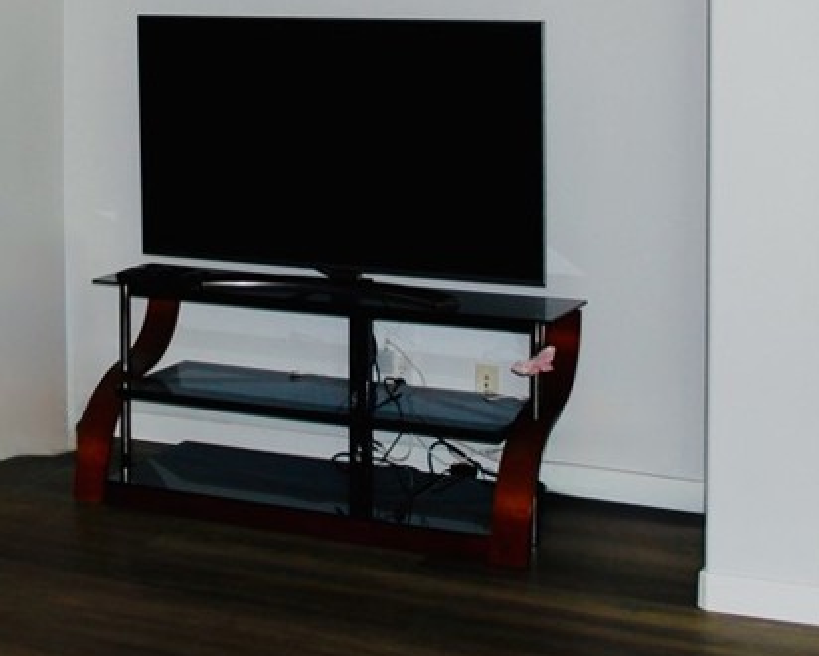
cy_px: 38
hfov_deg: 29.7
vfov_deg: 23.4
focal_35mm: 63
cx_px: 254
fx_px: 1528
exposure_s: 1/60
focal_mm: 18
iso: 200
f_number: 3.5
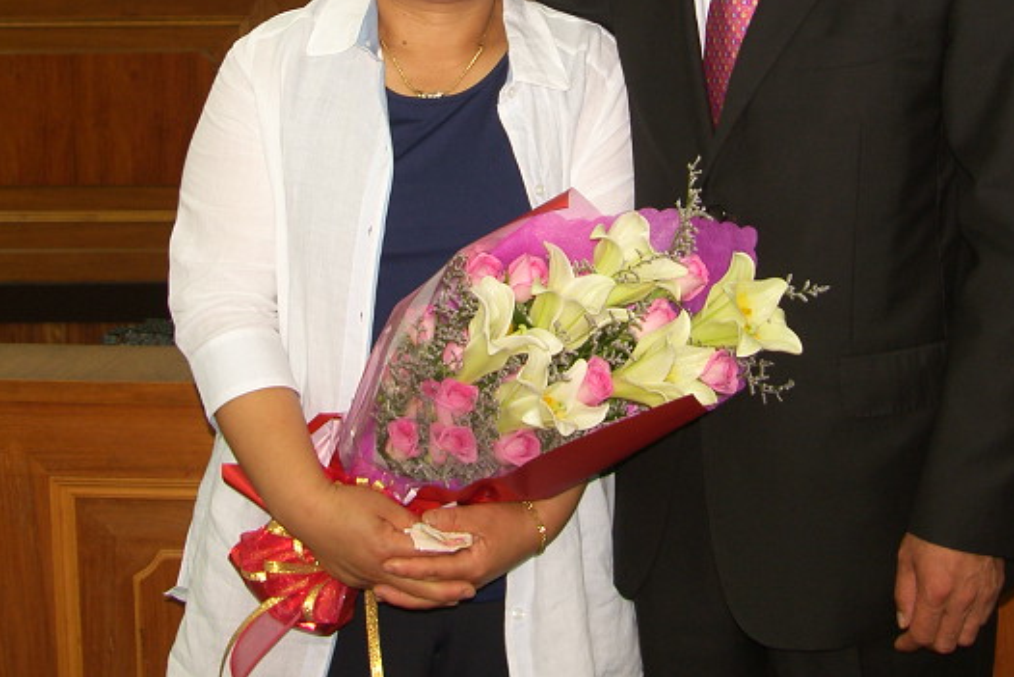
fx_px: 2282
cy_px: 46
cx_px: 517
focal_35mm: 81
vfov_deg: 16.6
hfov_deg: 25.1
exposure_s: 1/40
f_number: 2.5
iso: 50
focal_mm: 10.3
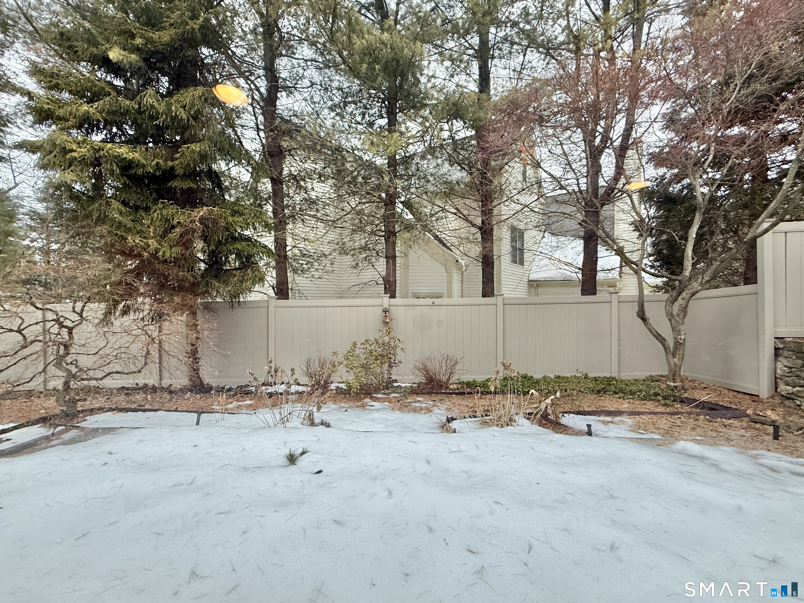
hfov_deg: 102.1
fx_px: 325
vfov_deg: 85.7
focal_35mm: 14
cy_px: 302
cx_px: 402
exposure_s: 1/99
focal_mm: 2.22
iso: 160
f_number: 2.2
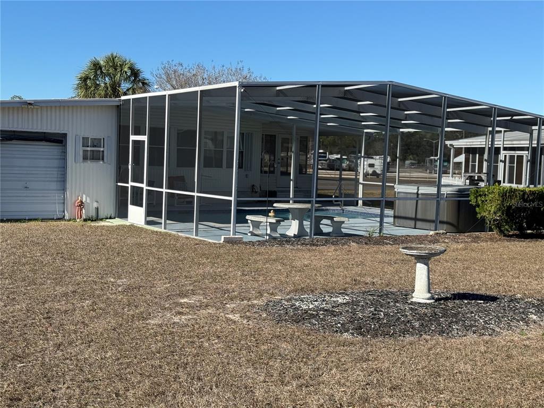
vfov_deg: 30.3
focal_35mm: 48
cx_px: 272
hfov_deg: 39.7
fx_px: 754
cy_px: 204
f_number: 1.78
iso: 100
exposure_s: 1/5208
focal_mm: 6.76
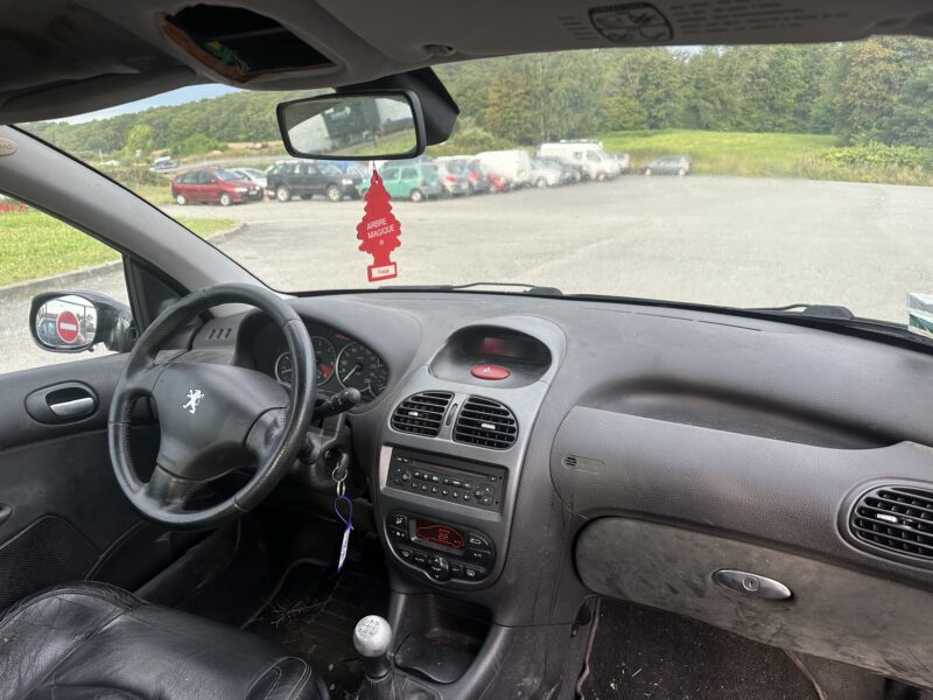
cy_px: 350
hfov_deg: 71.6
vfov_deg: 56.8
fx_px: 647
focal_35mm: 24
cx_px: 466
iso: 80
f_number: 1.78
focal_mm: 6.86
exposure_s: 1/324
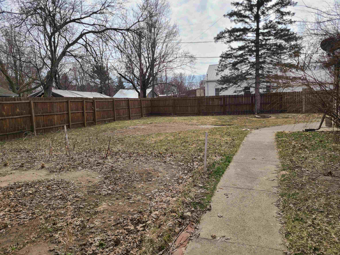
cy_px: 128
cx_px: 170
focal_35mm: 26
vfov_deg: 53.1
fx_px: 255
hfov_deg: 67.3
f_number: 1.8
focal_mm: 5.4
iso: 40
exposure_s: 1/2277
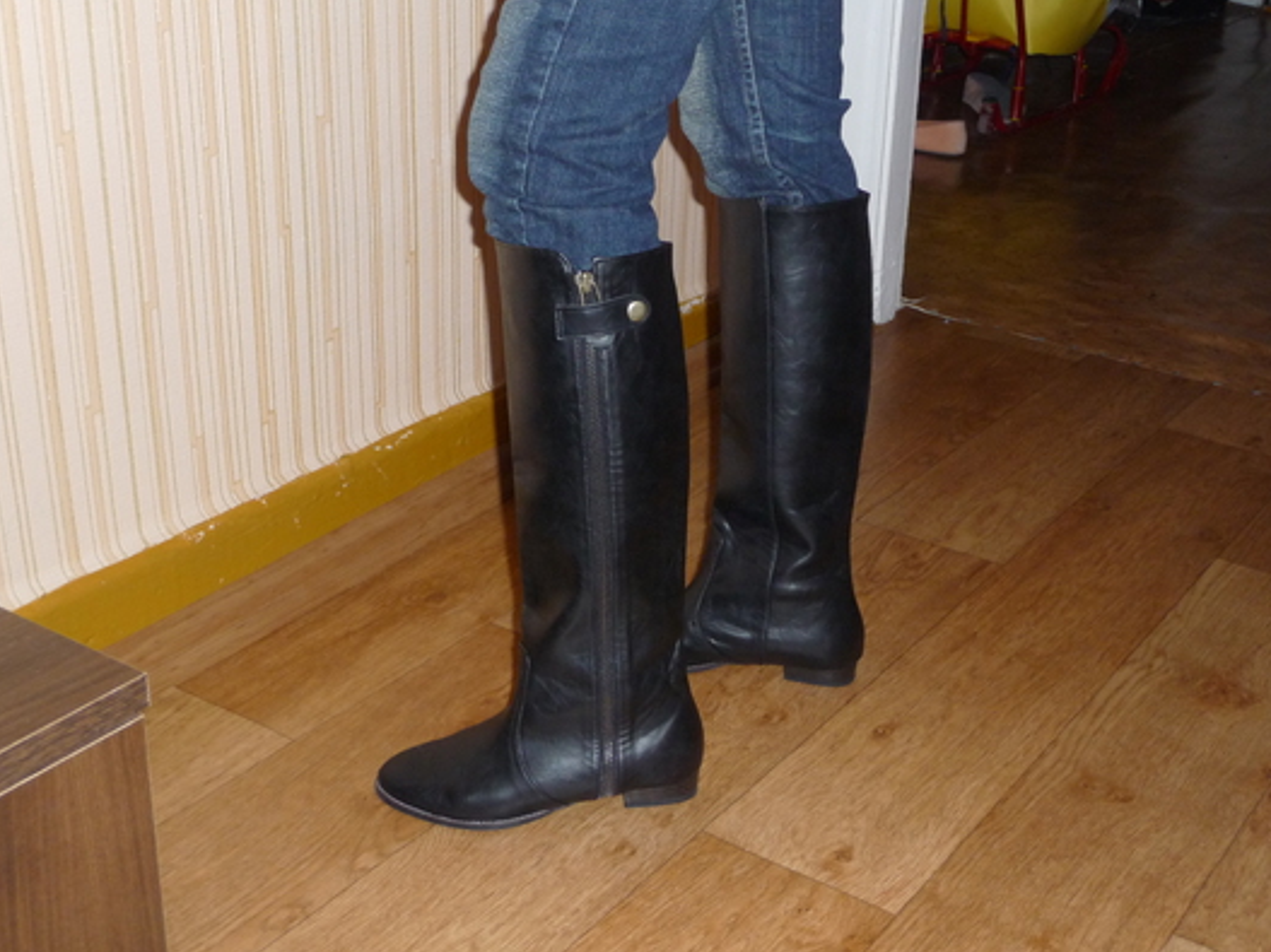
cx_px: 651
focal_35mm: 47
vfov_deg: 30.9
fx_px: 1725
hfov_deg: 40.4
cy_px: 469
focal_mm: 7.6
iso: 250
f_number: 4.1
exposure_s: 1/30
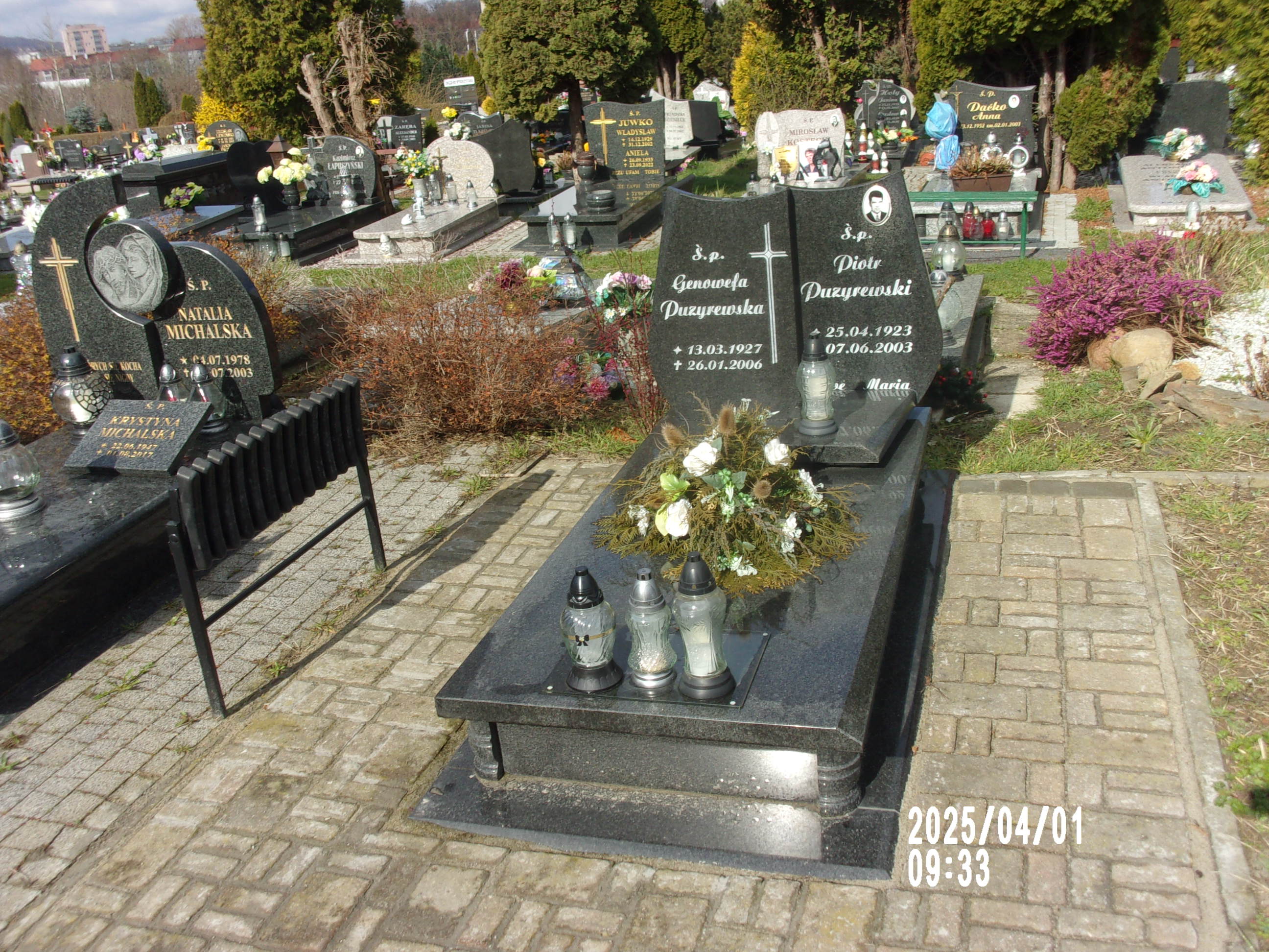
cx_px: 634
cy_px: 476
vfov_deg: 39.7
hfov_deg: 51.4
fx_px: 1320
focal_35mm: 36
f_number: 11.8
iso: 80
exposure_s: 1/90
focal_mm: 6.4
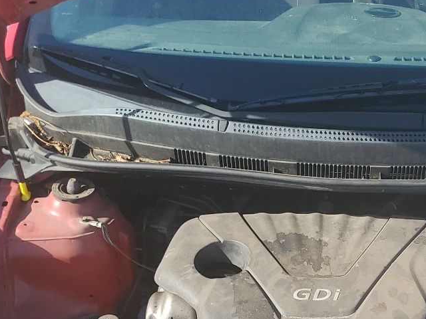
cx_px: 344
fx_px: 800
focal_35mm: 65
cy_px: 274
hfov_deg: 29.1
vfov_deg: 22.2
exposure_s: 1/1000
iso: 50
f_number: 1.5
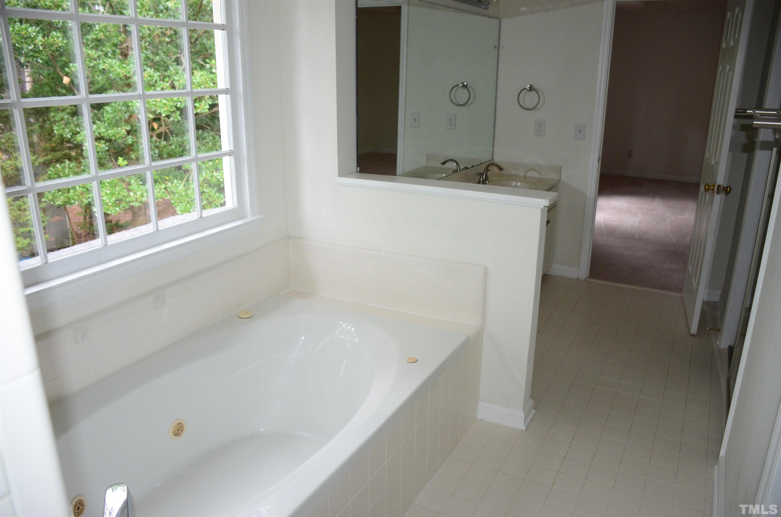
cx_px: 390
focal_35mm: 27
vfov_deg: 47.7
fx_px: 584
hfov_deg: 67.5
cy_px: 258
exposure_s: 1/250
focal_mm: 18
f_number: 3.5
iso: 1000
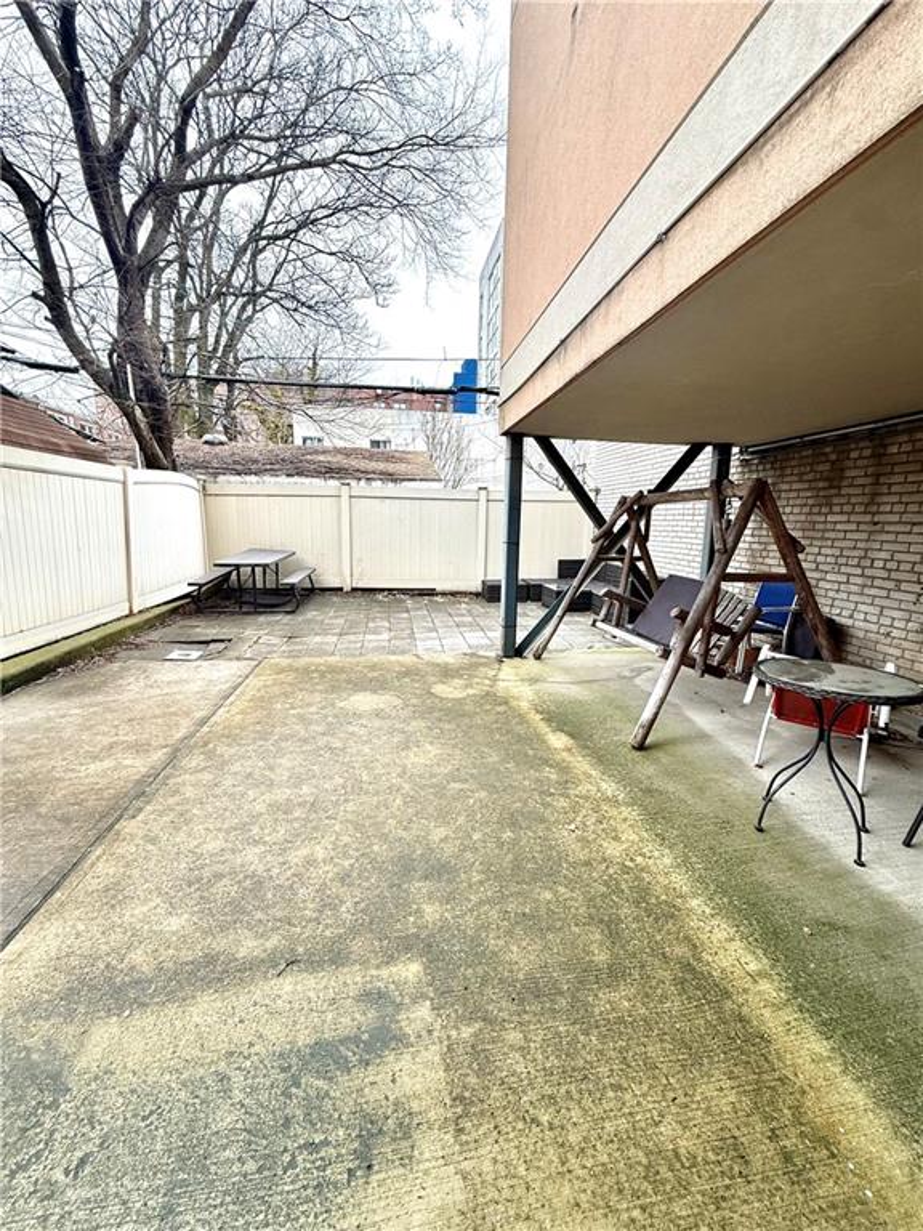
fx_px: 498
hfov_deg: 85.7
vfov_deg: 102.1
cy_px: 616
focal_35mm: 14
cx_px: 462
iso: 64
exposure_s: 1/169
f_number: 2.2
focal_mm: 2.22
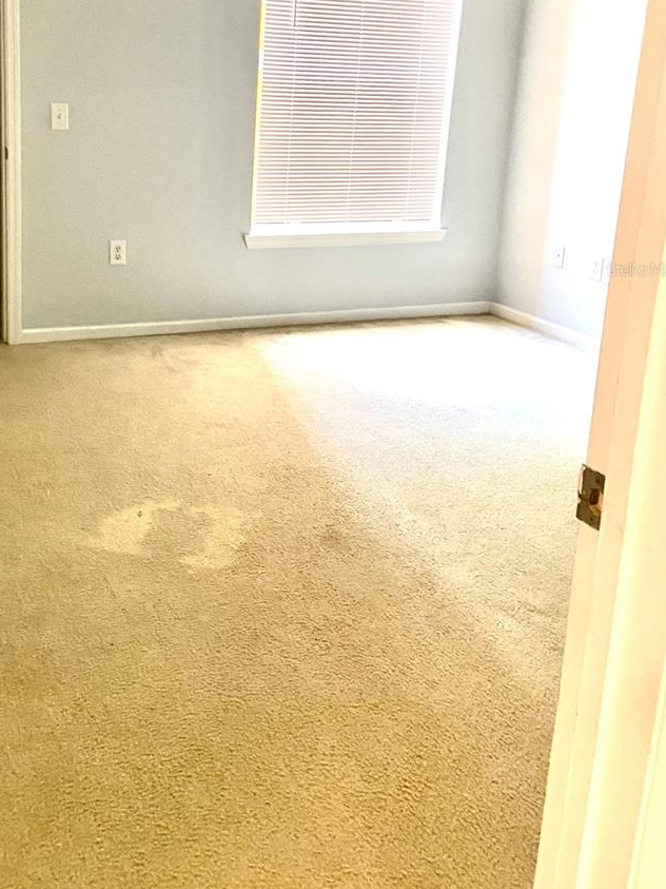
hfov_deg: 38.1
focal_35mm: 37
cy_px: 269
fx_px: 949
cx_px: 208
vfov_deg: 48.9
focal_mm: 4.25
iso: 400
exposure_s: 1/40
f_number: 1.8
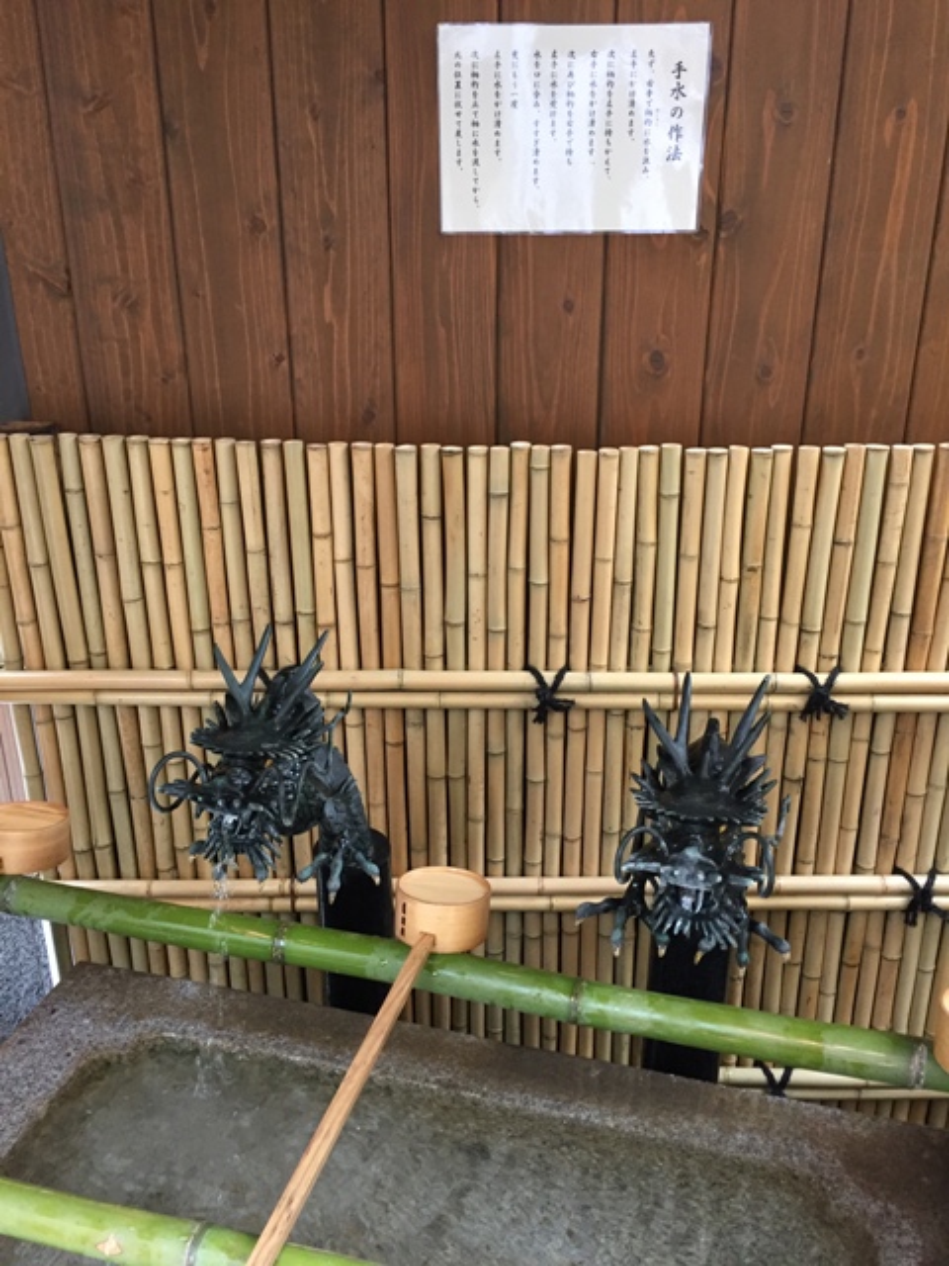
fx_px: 1060
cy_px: 633
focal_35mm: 29
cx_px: 474
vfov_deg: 61.7
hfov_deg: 48.2
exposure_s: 1/30
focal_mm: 4.15
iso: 125
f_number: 2.2
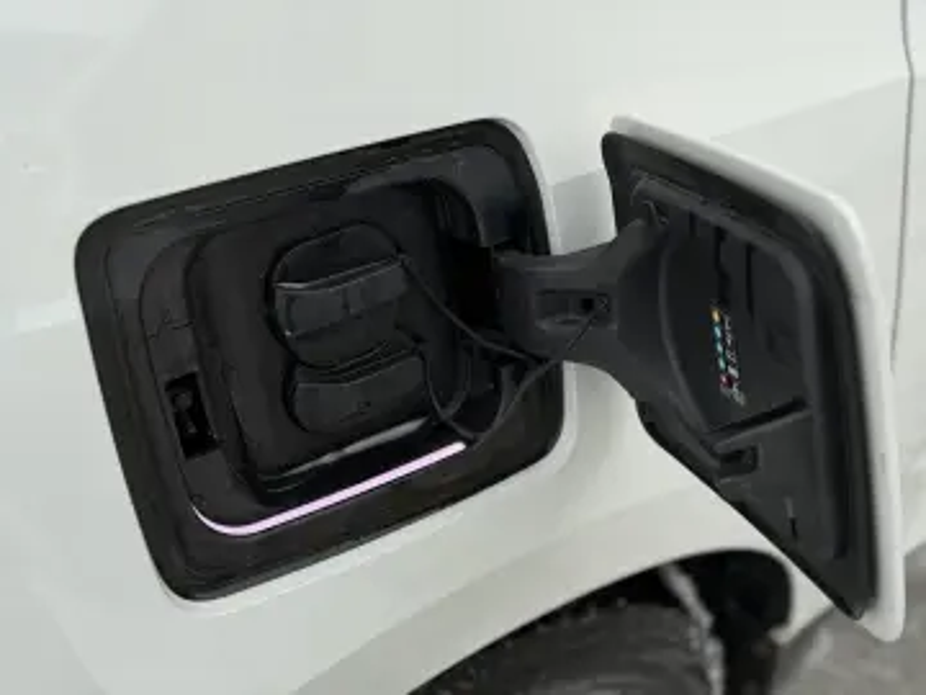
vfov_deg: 30.3
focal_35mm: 48
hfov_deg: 39.7
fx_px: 1284
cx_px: 463
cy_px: 348
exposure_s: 1/227
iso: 160
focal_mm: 6.76
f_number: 1.78
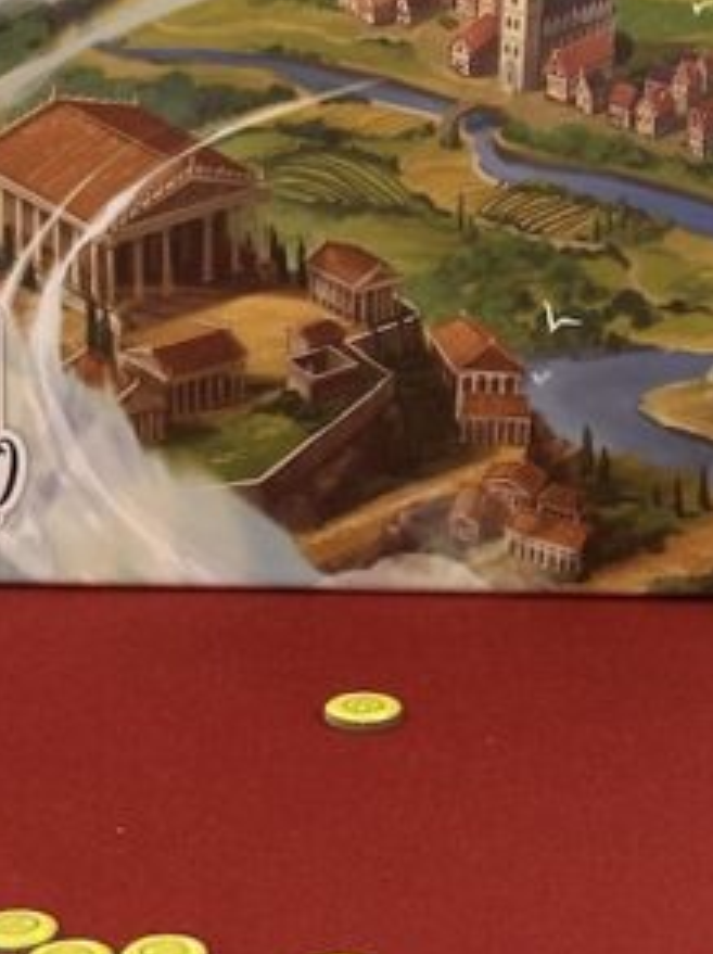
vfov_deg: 11.6
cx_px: 586
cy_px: -55
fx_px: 4624
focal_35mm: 168
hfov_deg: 8.8
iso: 160
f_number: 1.78
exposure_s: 1/50
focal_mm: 6.86
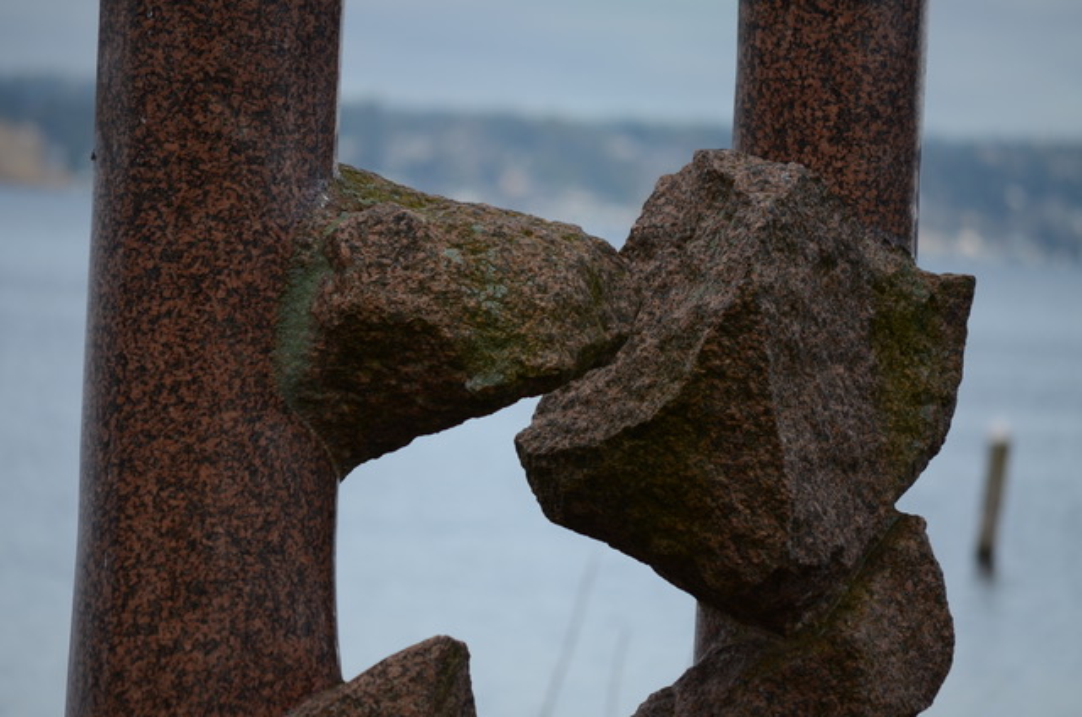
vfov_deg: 4.6
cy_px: 358
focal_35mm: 300
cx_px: 541
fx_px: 8999
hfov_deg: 6.9
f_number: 5.6
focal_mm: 200
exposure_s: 1/500
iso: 200
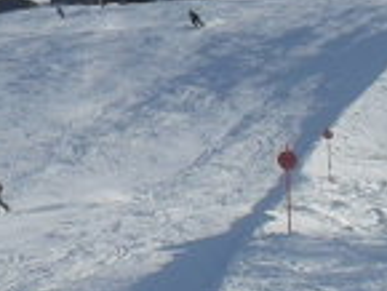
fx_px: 2159
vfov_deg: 7.7
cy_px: 59
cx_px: 157
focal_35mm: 193
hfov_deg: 10.2
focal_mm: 6.3
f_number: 8.4
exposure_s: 1/350
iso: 100
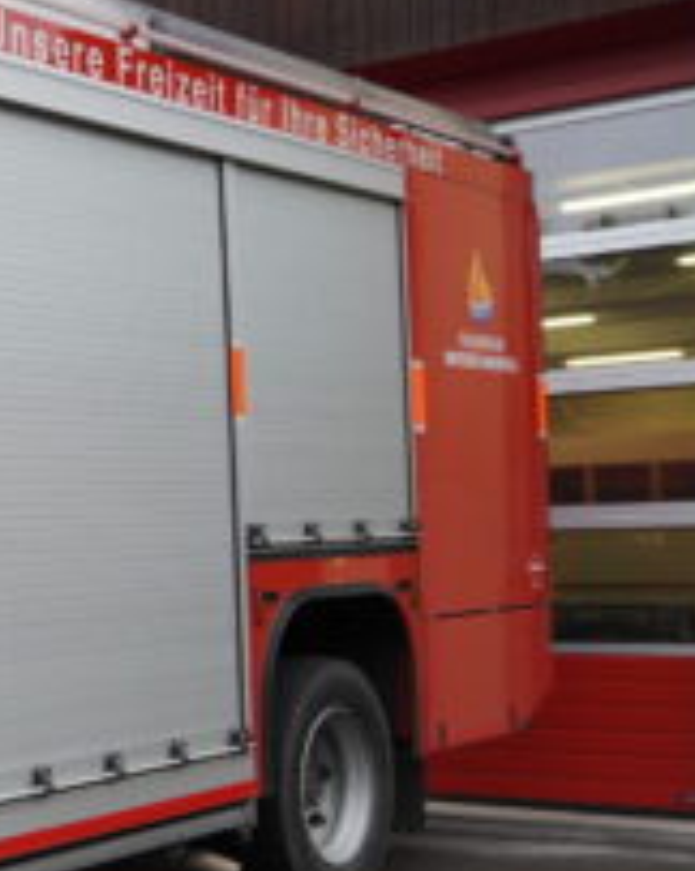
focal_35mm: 71
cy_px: 534
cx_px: -360
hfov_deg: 18.8
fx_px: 1828
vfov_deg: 26.7
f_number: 4
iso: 250
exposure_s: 1/60
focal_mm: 20
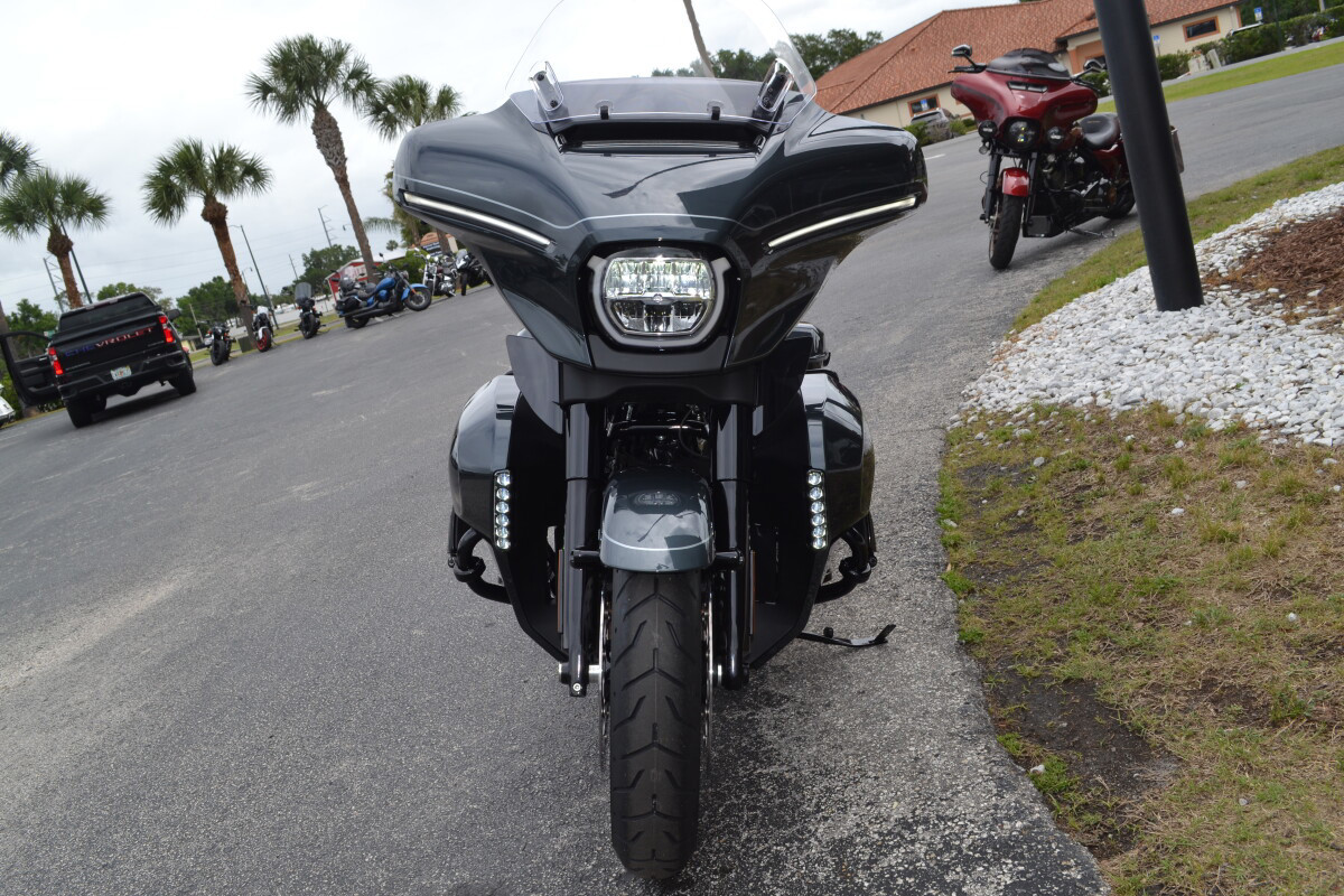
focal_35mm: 30
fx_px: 1120
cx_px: 672
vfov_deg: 43.6
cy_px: 448
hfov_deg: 61.9
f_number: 9
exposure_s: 1/200
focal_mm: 20
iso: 100
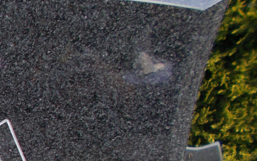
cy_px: 240
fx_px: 693
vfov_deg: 12.6
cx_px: -200
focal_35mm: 99
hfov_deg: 17.3
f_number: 3.2
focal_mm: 4.6
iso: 80
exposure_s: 1/320
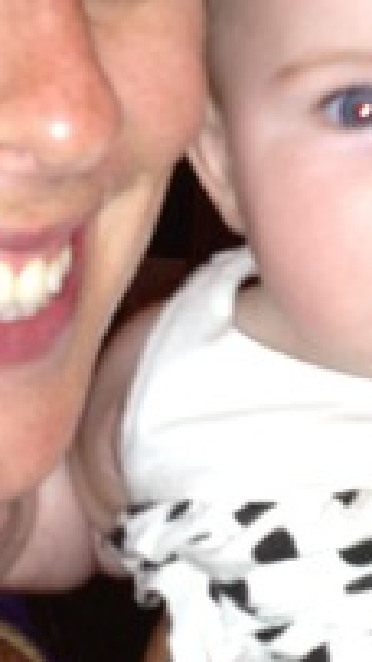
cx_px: 317
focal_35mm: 120
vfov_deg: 17.8
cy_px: 157
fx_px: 2107
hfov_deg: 10.1
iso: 100
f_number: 2.4
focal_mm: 4.28
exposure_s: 1/20
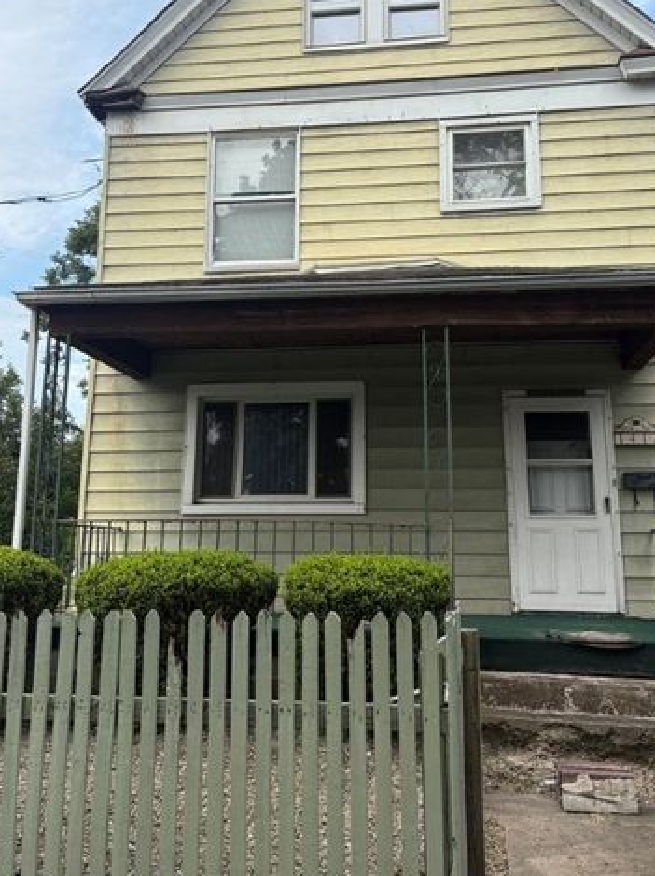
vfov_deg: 49.6
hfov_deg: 38.6
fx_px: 935
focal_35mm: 37
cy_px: 320
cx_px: 340
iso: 50
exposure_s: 1/1451
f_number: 1.6
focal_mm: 5.96
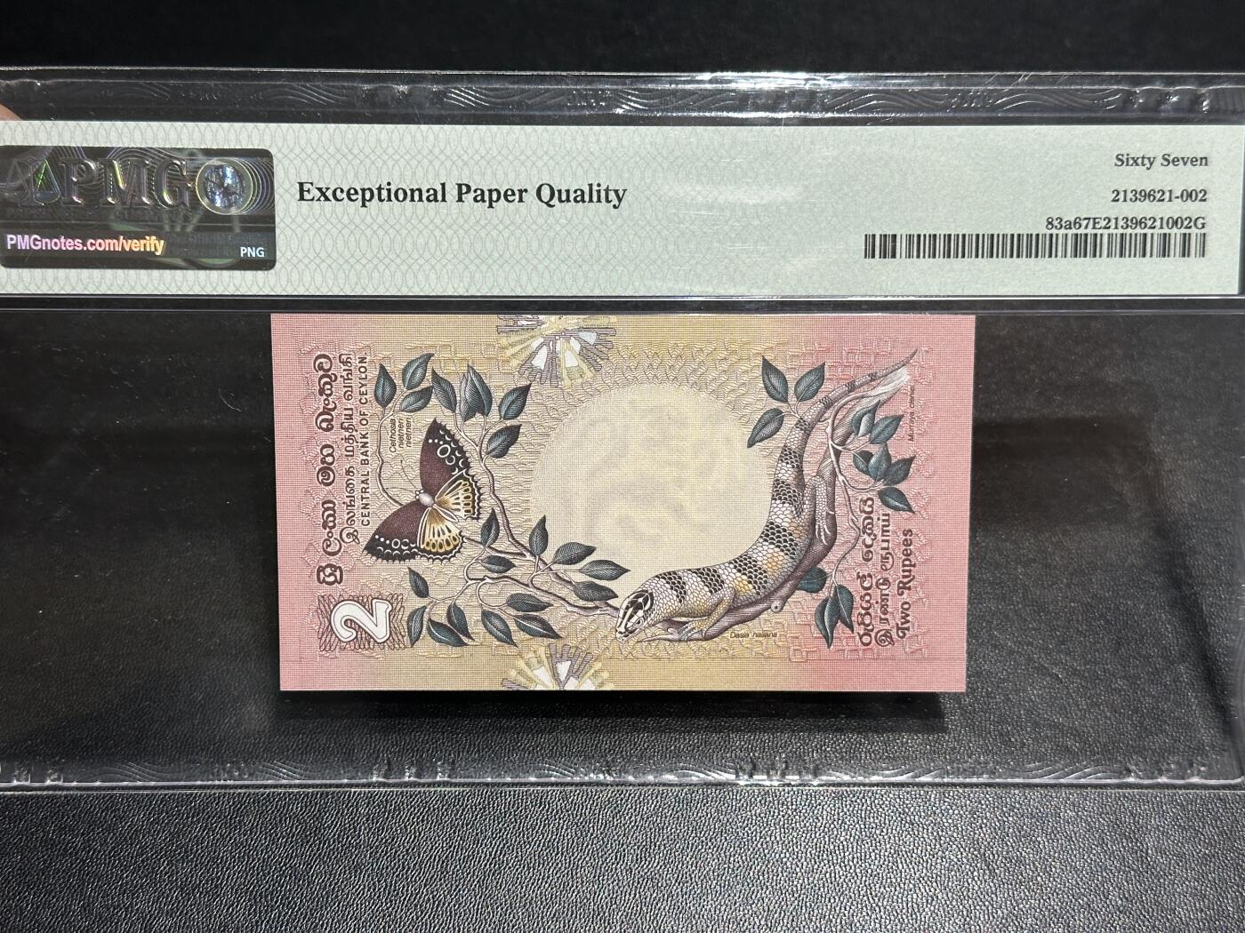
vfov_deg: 30.3
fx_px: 1726
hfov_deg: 39.7
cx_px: 622
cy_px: 466
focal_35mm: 48
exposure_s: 1/50
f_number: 1.78
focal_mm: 6.86
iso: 160
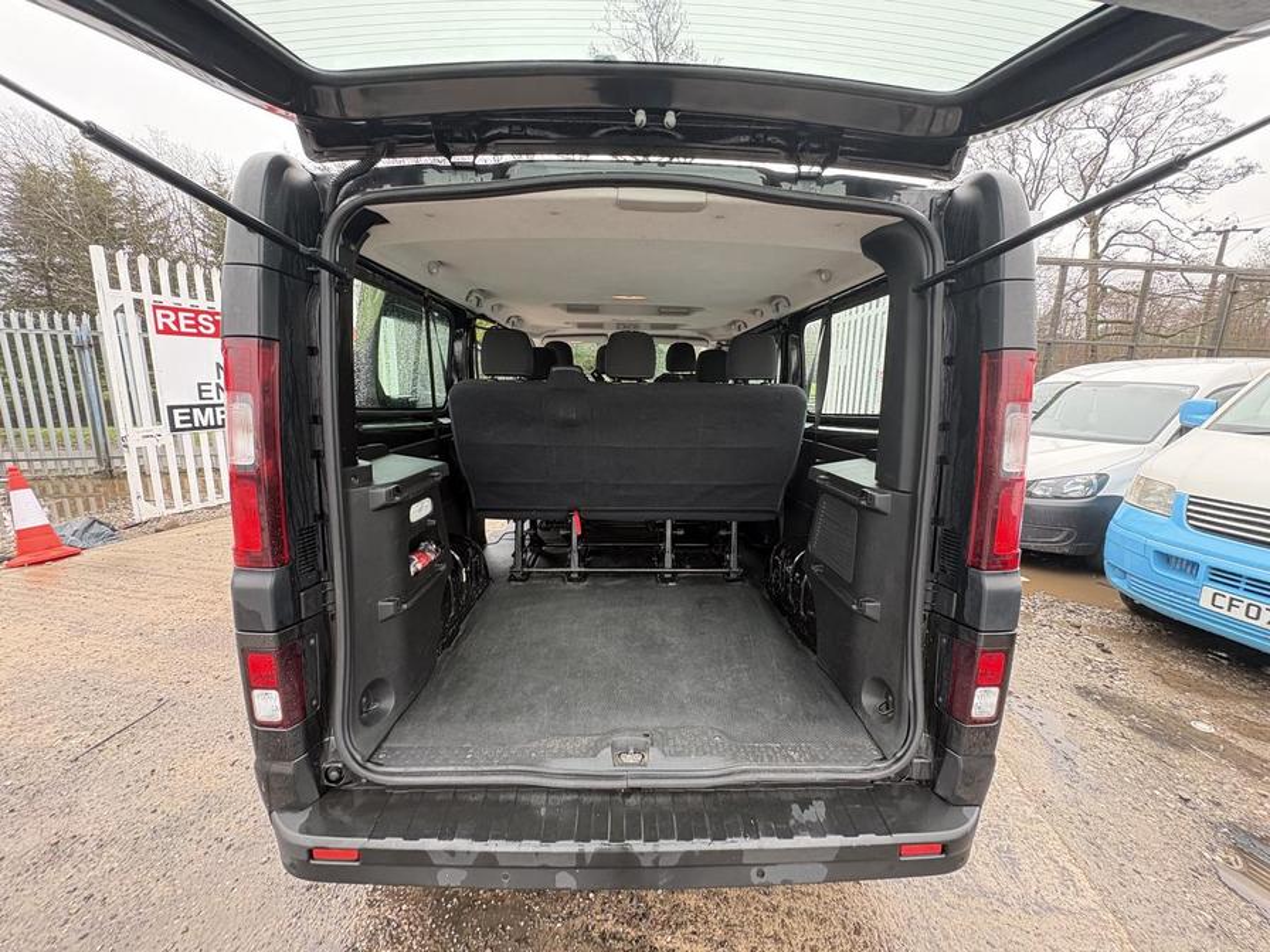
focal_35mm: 14
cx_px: 635
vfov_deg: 85.7
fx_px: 514
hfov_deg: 102.1
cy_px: 476
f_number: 2.2
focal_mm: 2.22
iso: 250
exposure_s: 1/61
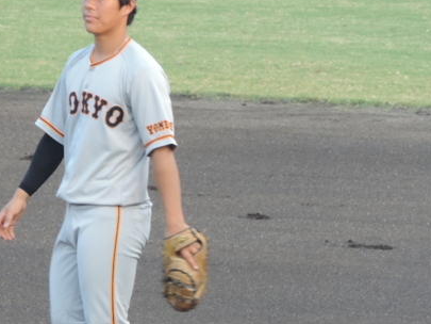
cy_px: 201
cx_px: 95
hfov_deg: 1.7
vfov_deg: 1.3
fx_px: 14759
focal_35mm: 1185
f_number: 4.9
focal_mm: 107
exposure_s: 1/125
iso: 400
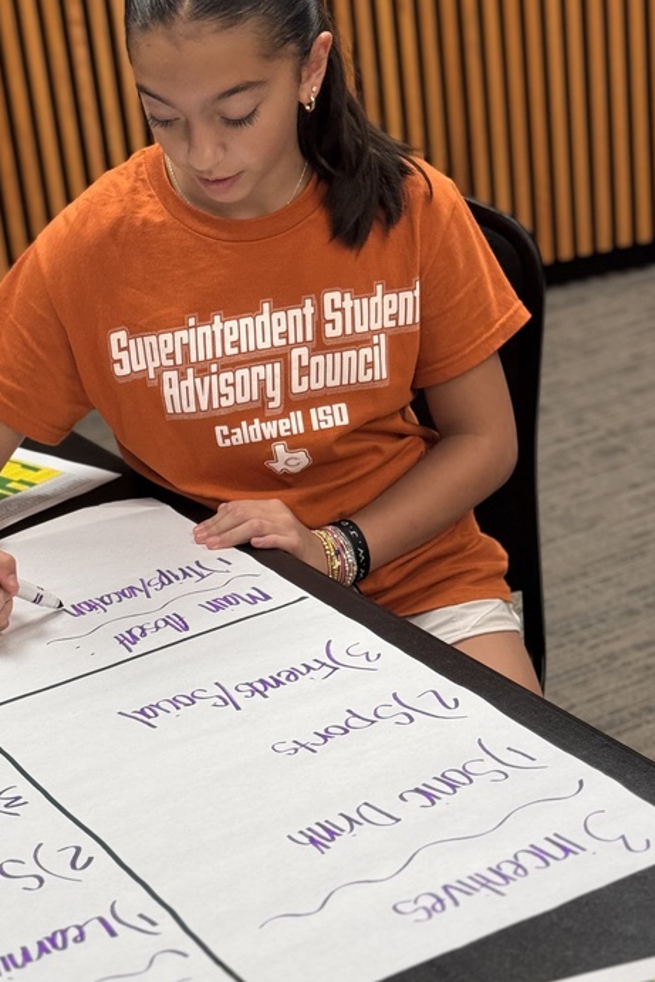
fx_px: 2018
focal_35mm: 74
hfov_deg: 18.3
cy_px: 493
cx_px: 180
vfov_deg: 27.3
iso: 100
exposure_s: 1/120
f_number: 1.78
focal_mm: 6.76
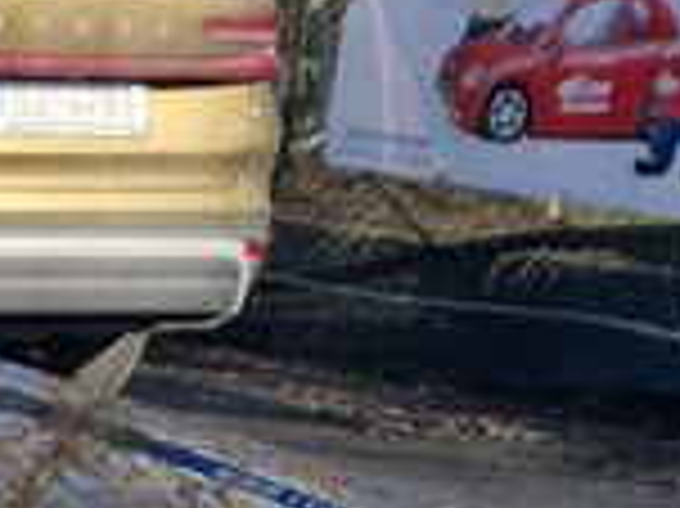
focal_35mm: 156
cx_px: -878
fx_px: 3062
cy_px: 944
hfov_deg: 11.0
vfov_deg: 9.0
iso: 50
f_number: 1.8
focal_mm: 5.4
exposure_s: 1/796
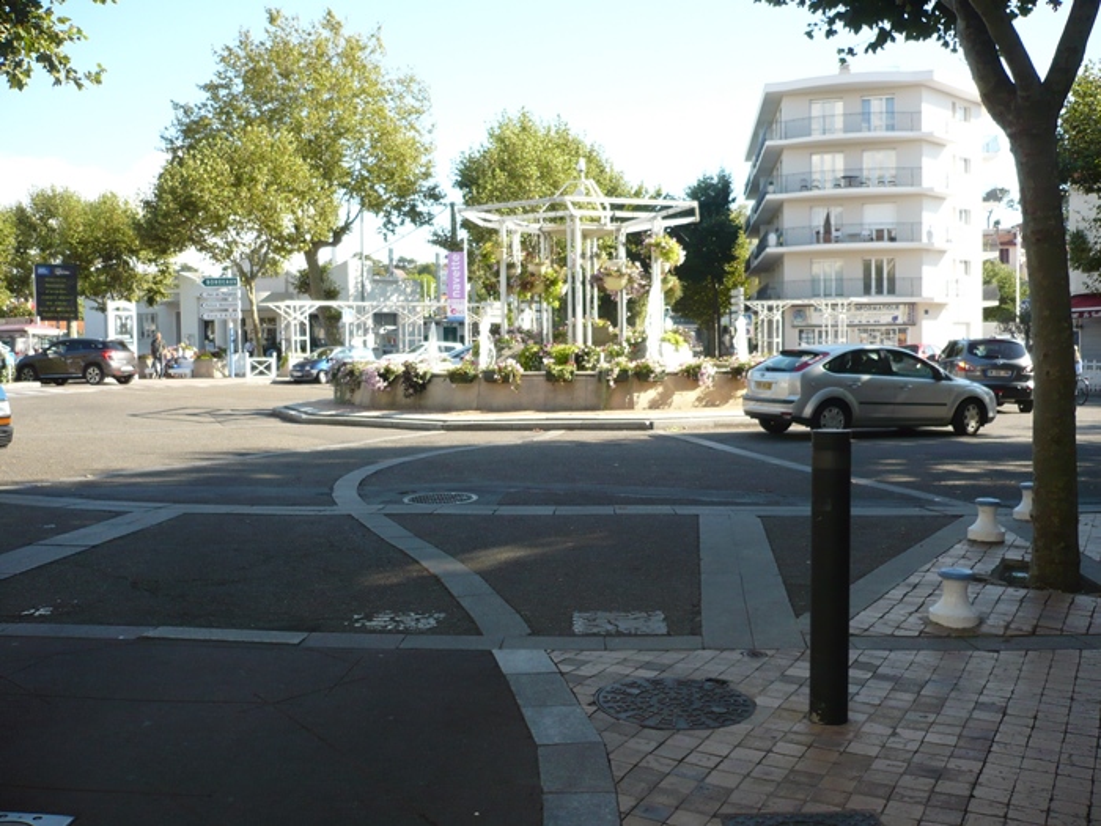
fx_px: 1113
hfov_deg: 52.6
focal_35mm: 35
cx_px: 550
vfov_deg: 40.7
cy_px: 413
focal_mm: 5.8
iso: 100
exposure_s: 1/400
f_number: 2.8
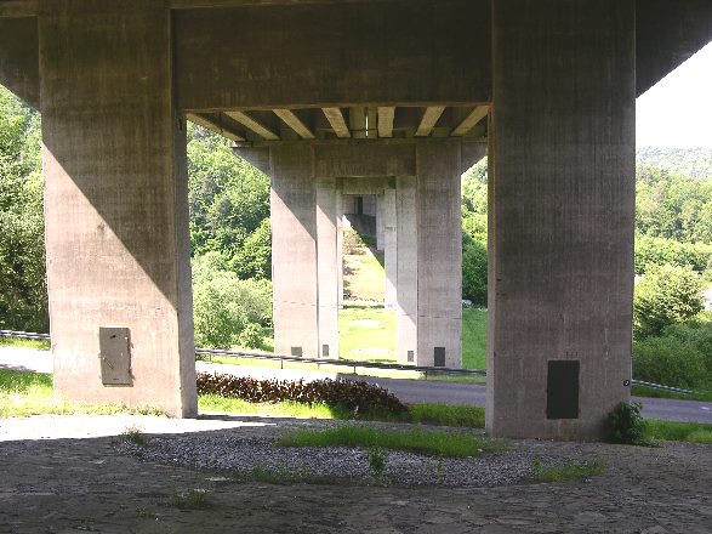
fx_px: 720
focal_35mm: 35
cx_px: 356
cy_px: 267
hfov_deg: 52.6
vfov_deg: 40.7
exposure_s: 1/55.1
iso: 50
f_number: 5
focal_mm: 8.9
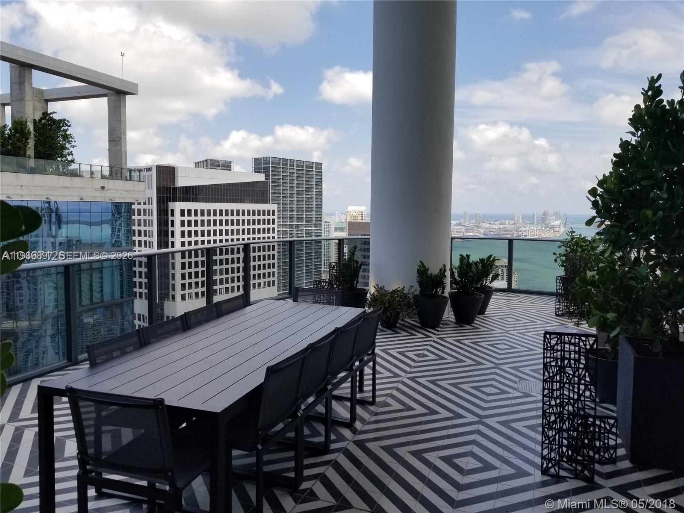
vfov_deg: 53.1
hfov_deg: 67.3
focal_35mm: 26
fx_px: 514
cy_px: 256
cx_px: 342
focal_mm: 4.25
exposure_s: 1/2240
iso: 50
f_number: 1.7
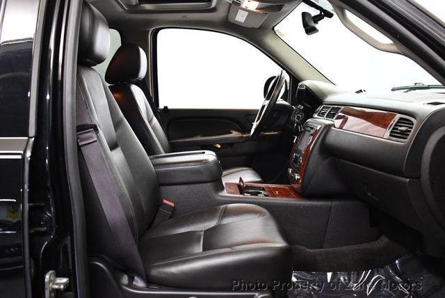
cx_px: 222
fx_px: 445
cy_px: 149
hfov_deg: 53.1
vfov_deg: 36.9
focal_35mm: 36
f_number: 3.5
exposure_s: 1/125
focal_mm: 18
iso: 3200
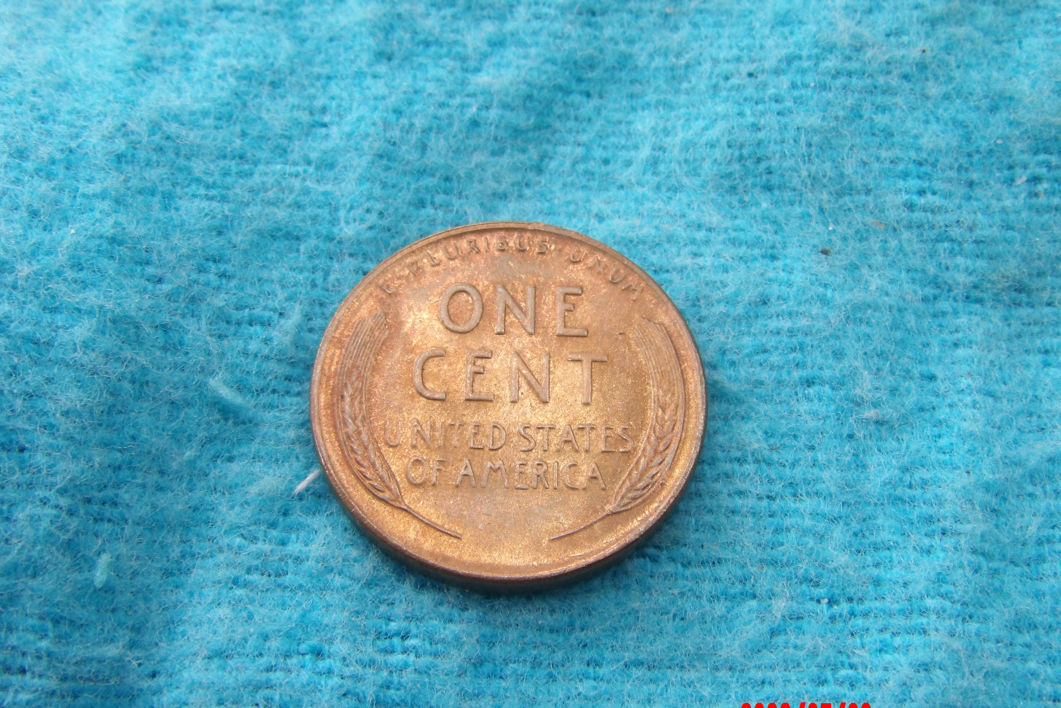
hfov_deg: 36.9
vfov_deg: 25.0
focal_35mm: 54
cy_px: 402
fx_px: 1591
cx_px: 524
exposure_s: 1/24
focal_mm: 9.2
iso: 200
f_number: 5.3
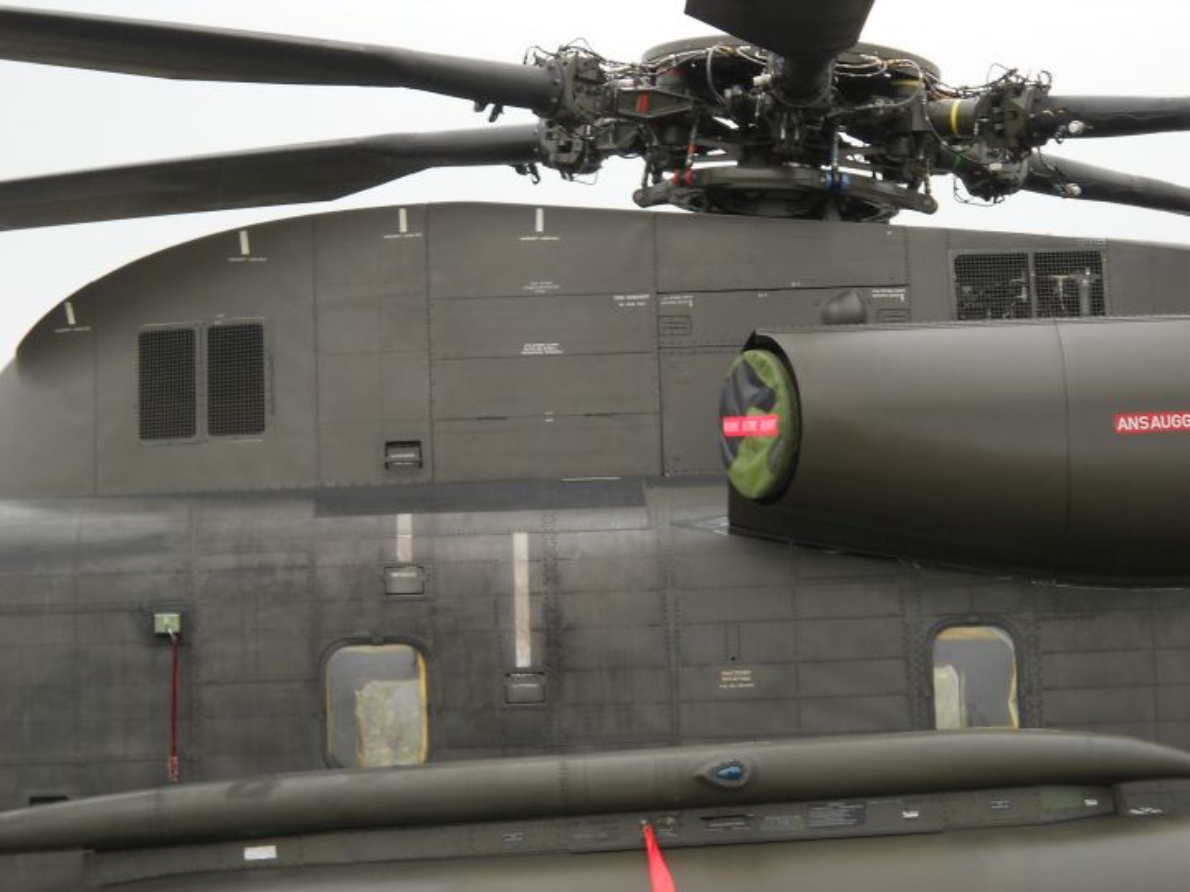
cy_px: 446
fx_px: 4263
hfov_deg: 15.9
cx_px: 595
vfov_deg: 12.0
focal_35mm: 124
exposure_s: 1/50
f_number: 6
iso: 80
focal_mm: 20.49
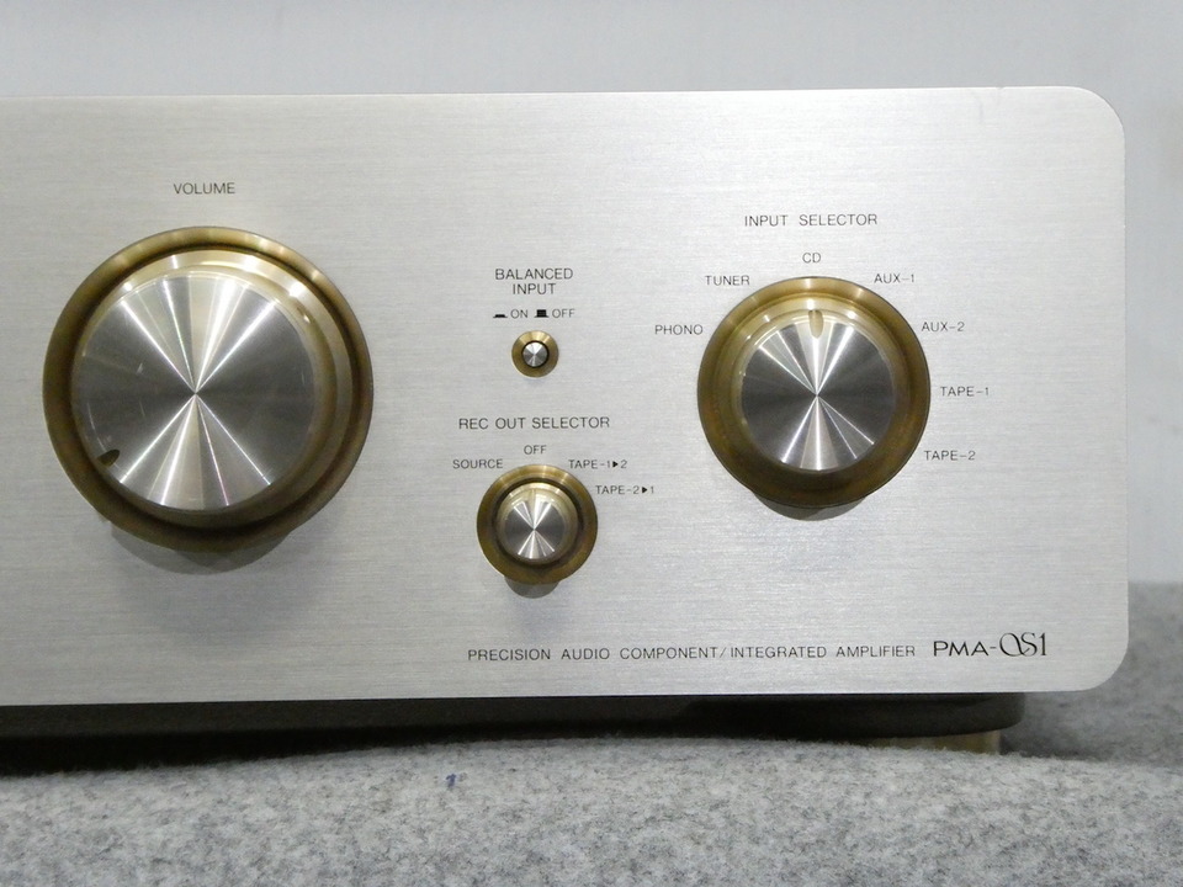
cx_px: 592
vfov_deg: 12.9
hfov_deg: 17.1
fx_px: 3930
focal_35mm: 115
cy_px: 444
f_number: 5.1
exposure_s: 1/80
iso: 1600
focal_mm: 20.6
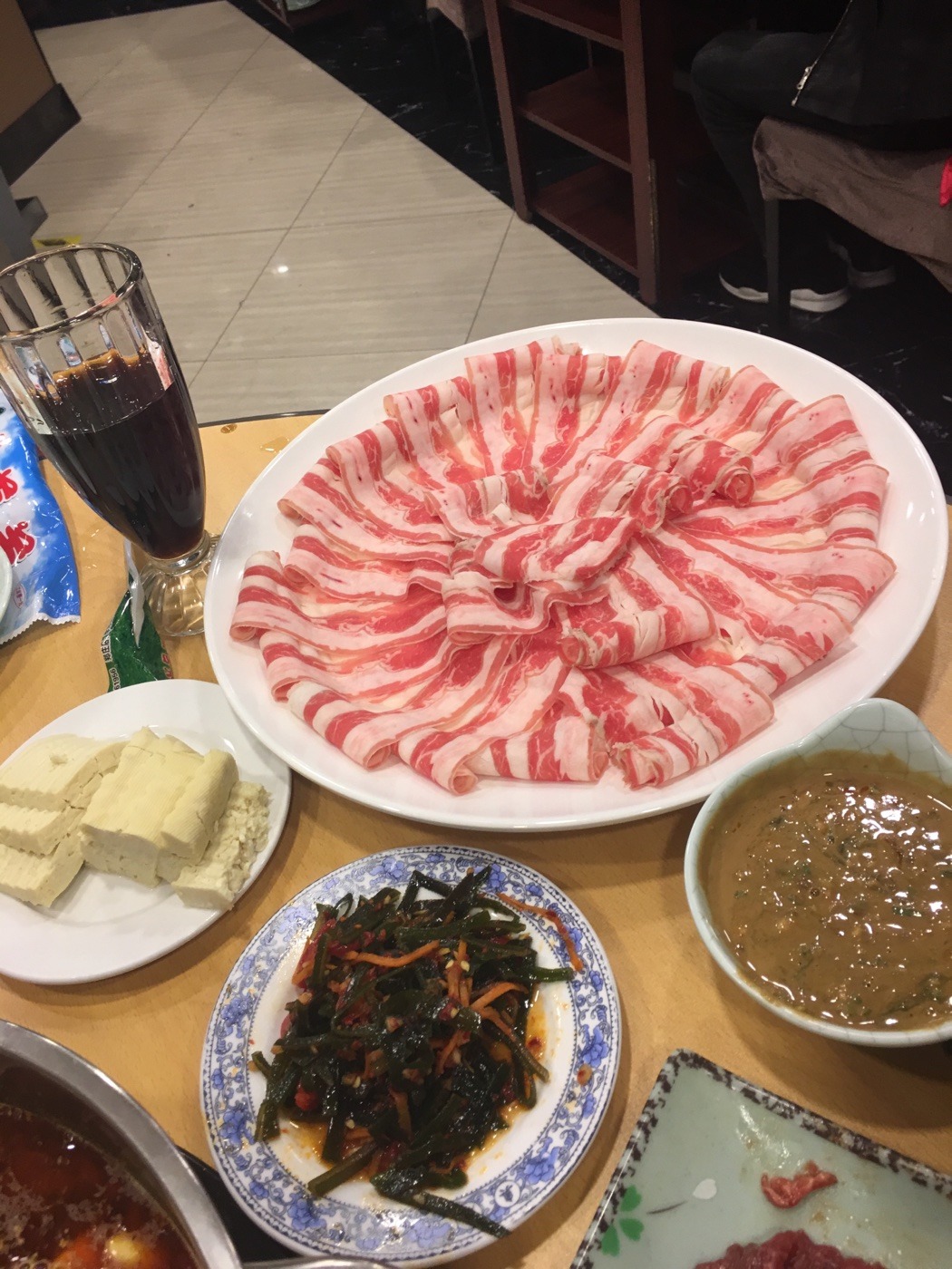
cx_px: 476
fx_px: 1063
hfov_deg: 48.2
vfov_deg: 61.7
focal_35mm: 29
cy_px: 634
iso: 32
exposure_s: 1/17
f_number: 2.2
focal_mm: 4.15
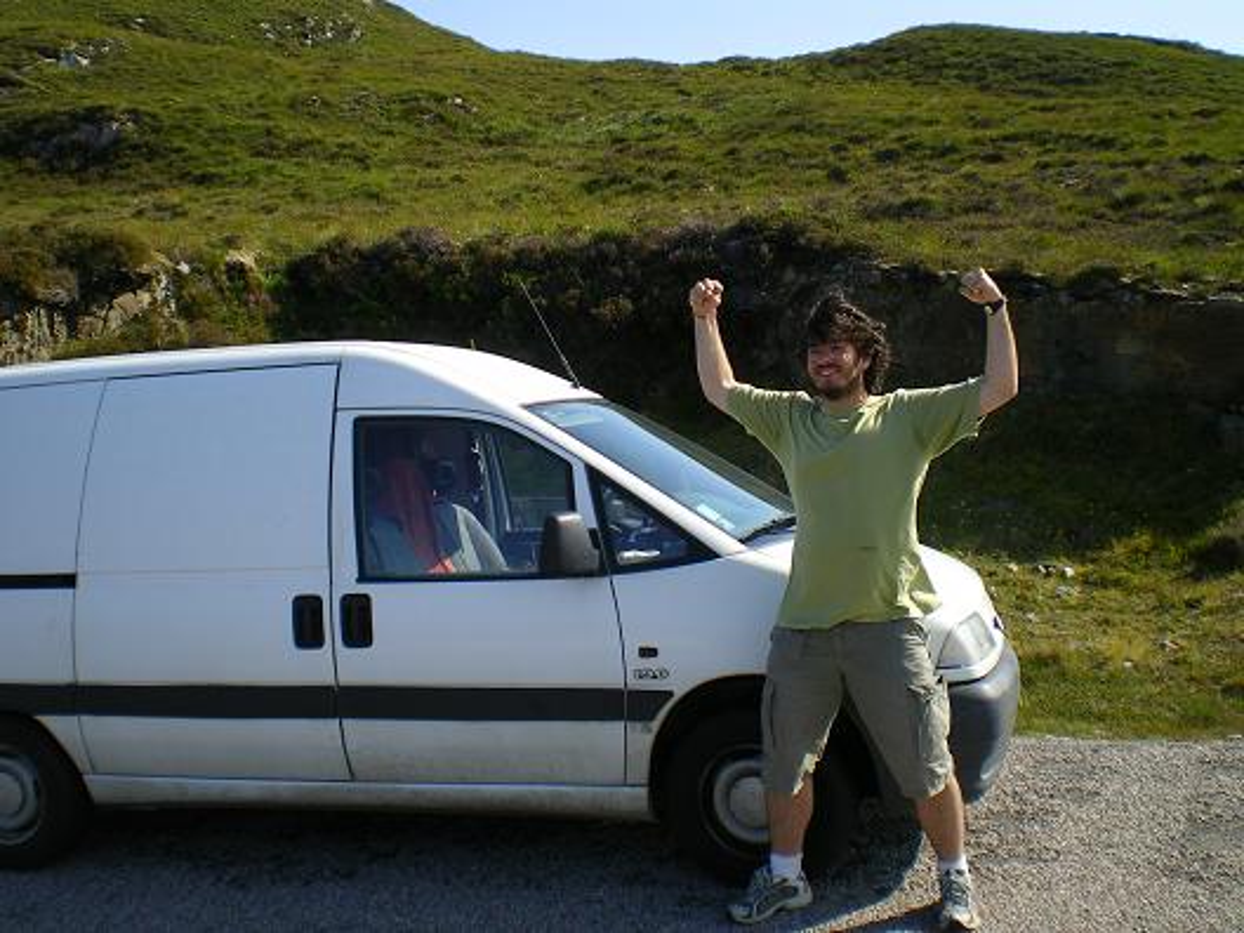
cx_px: 622
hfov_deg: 49.0
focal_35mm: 38
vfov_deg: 37.7
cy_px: 466
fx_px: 1366
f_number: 4.6
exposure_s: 1/250
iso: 64
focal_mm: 6.3
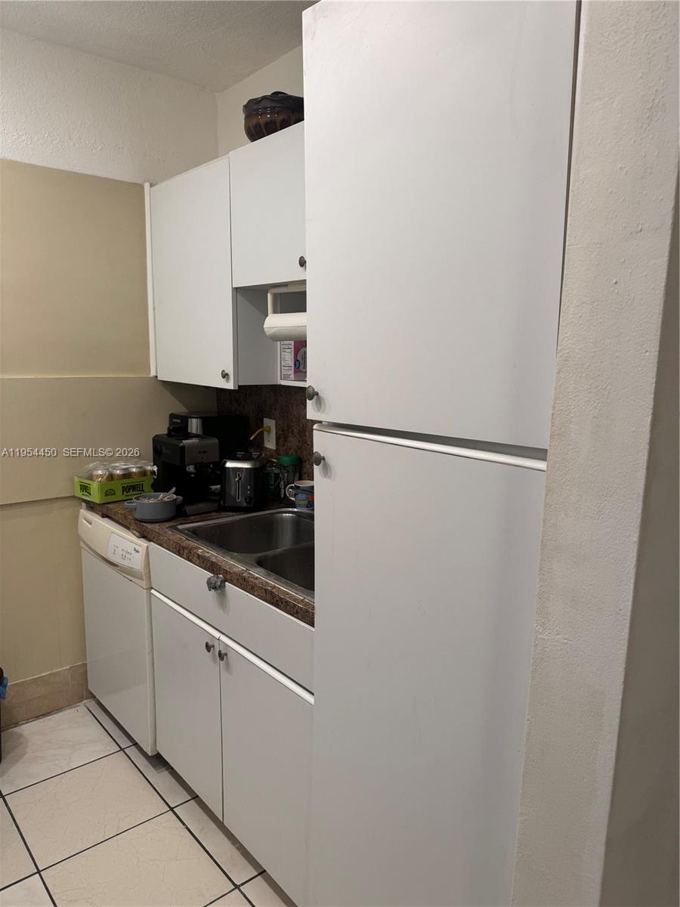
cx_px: 340
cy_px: 454
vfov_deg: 71.6
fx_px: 629
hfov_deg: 56.8
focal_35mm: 24
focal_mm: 6.76
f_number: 1.78
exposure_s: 1/120
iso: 125
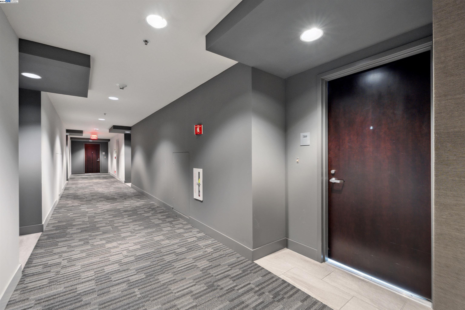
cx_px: 232
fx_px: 207
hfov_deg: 96.7
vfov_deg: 73.7
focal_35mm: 16
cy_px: 155
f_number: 8
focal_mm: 16
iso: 250
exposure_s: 3.2
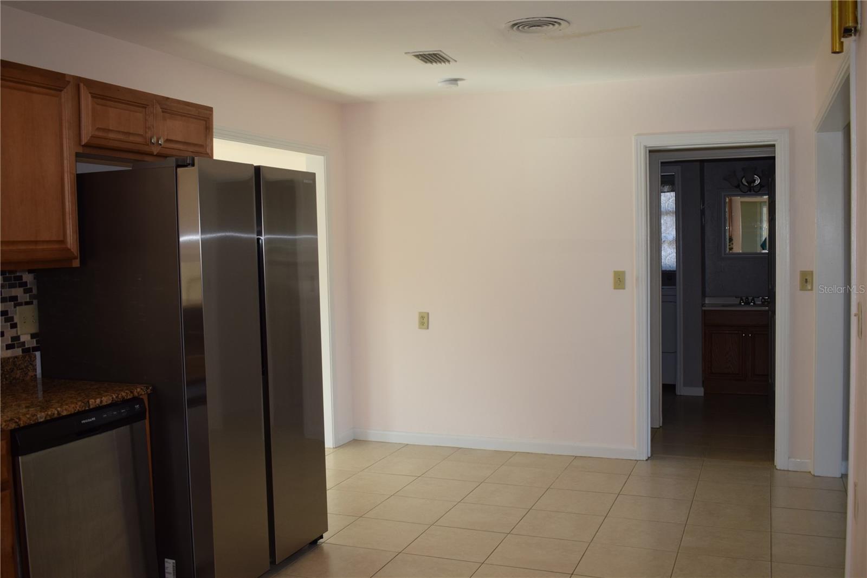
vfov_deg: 38.3
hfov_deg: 55.1
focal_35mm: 34
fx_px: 831
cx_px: 434
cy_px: 289
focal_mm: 23
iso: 500
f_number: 5.6
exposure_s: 1/125
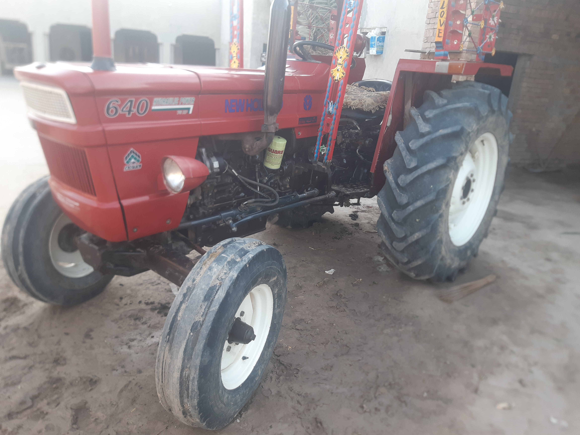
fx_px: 436
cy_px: 218
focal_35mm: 26
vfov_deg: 53.1
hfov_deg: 67.3
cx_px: 290
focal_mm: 3.92
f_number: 1.7
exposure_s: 1/112
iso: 100
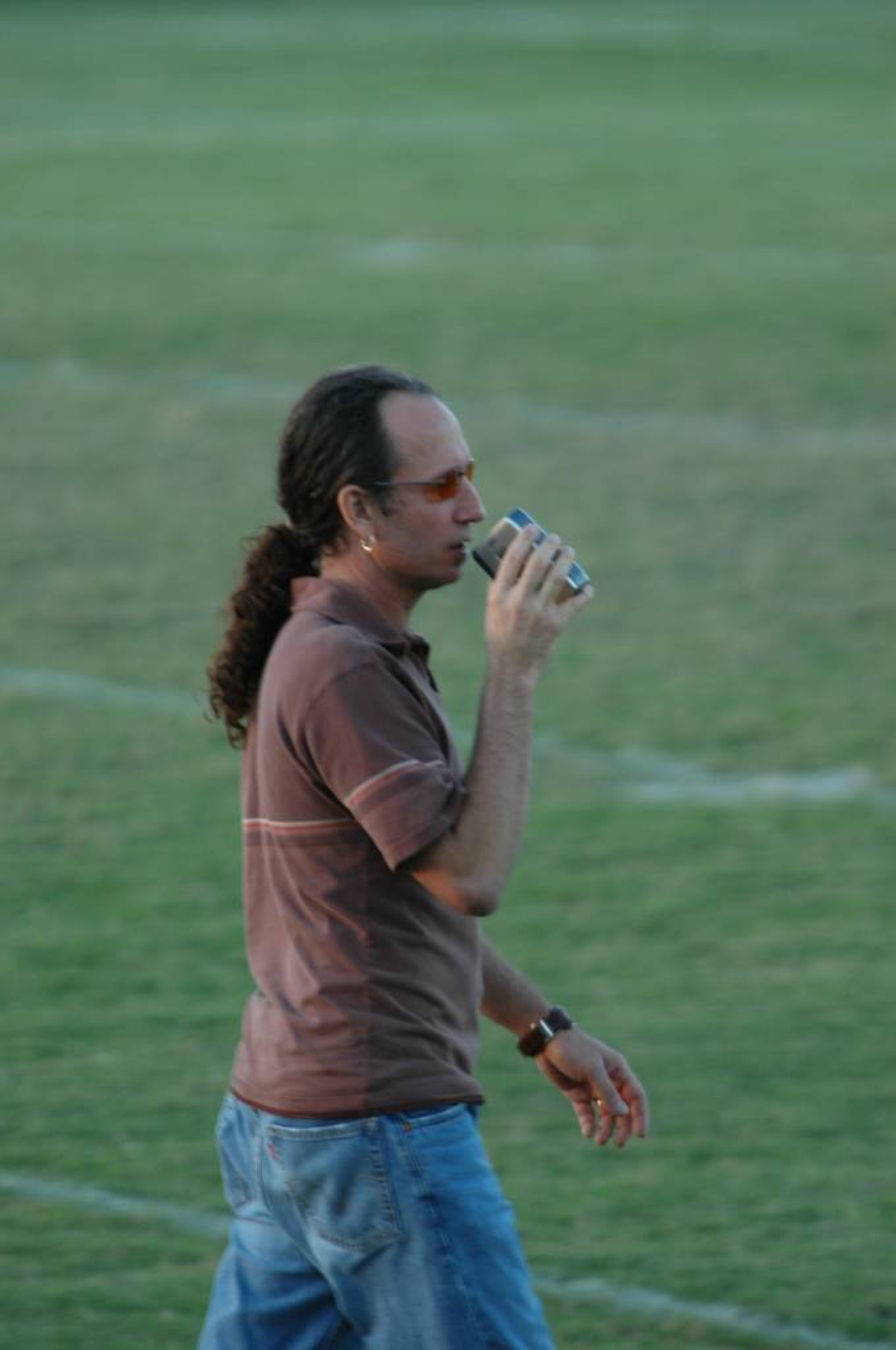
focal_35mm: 600
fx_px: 22459
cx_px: 448
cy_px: 675
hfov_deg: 2.3
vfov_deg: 3.4
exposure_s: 1/60
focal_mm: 400
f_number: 5.6
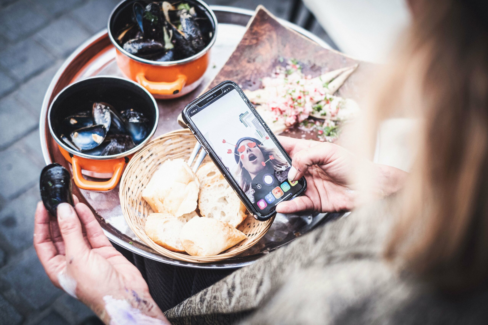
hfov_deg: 37.5
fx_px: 718
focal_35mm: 53
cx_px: 244
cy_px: 162
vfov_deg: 25.5
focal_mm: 35
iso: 800
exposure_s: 1/320
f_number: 2
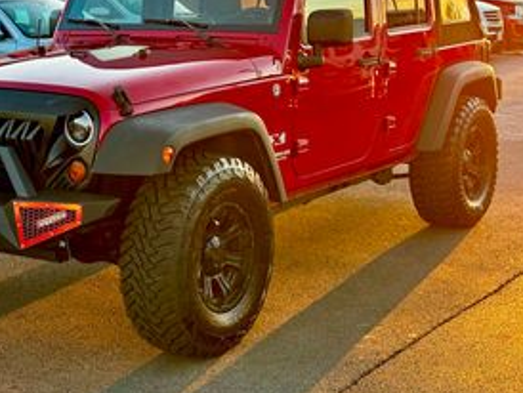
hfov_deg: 27.5
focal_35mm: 70
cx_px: 160
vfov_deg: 20.9
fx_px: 1059
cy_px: 122
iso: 64
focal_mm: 6.76
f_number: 1.78
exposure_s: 1/265
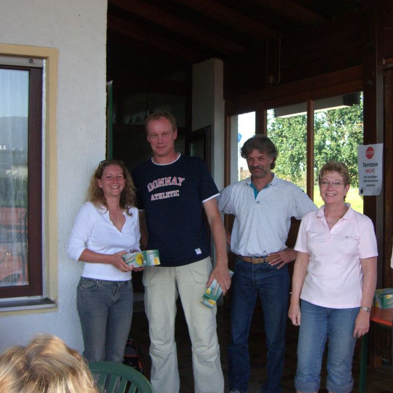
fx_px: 578
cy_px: 197
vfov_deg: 37.6
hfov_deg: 37.4
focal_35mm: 45
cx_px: 240
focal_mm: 7.9
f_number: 2.8
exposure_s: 1/640
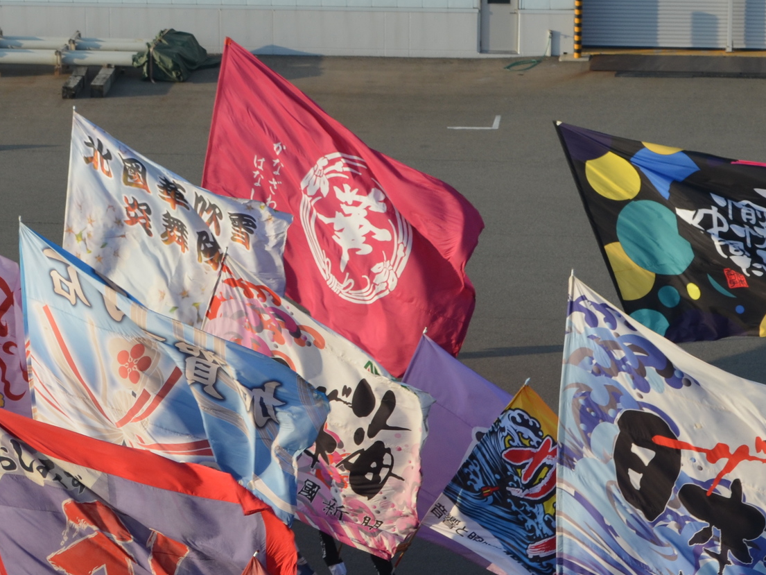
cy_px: 524
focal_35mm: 179
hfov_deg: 11.0
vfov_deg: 8.3
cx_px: 129
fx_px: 3963
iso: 200
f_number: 8
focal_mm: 55
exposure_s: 1/250
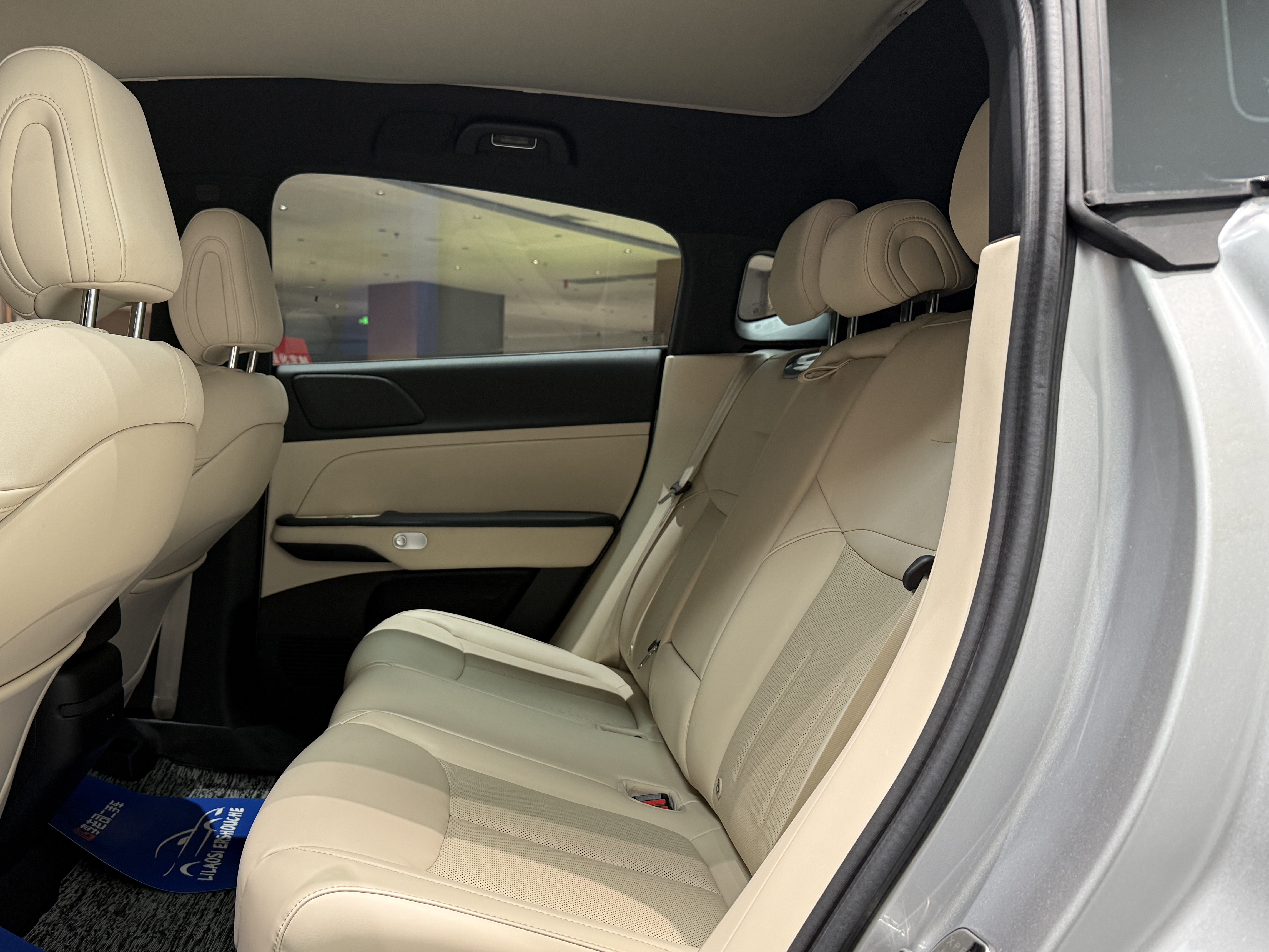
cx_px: 477
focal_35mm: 30
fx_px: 1100
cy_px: 562
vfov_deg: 46.6
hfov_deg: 59.2
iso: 200
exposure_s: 1/50
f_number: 1.78
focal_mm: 6.76
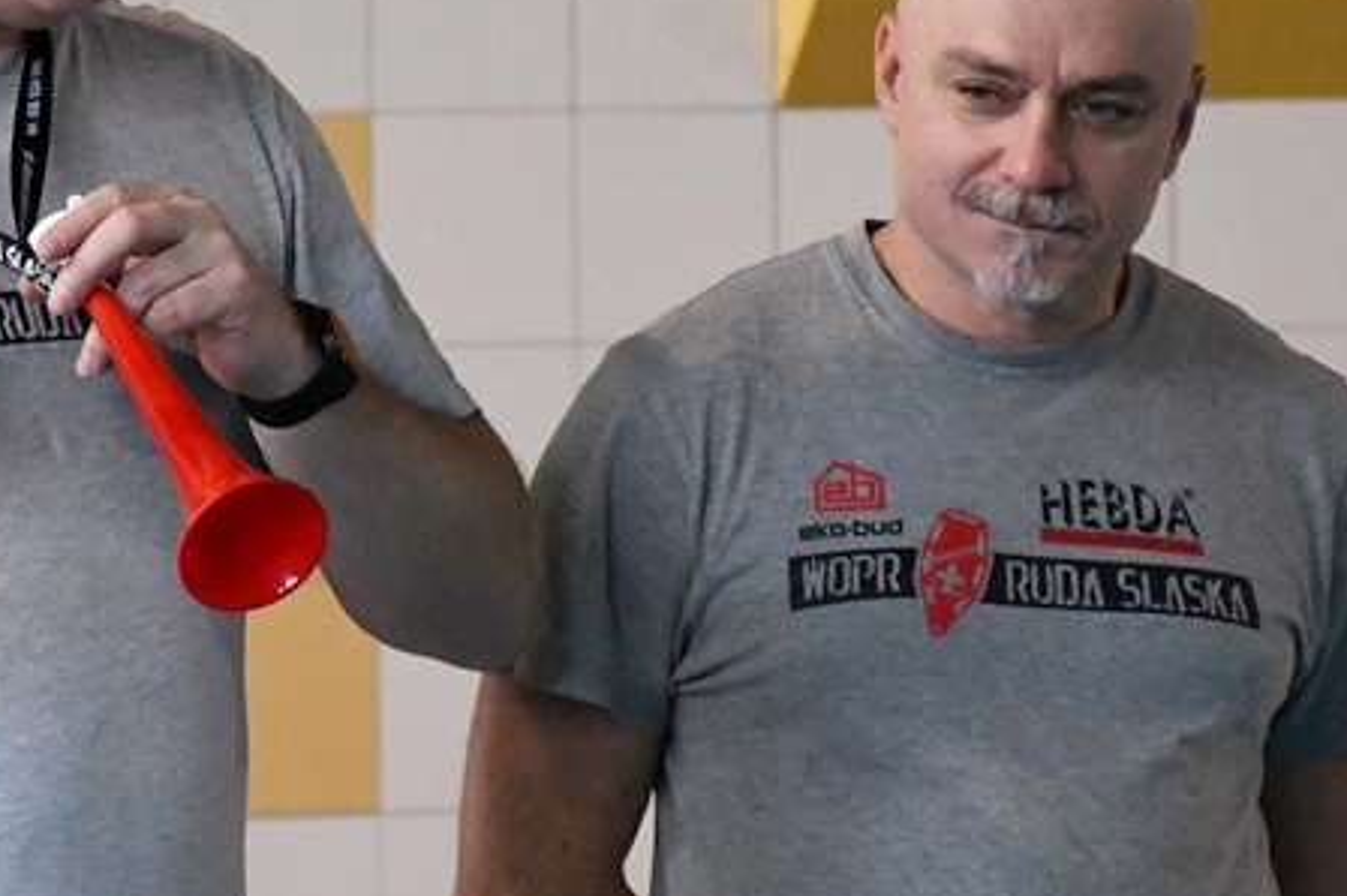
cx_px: 466
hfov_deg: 3.7
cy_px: 460
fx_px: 21049
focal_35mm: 563
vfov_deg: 2.4
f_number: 5.6
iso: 6400
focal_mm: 140
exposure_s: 1/400
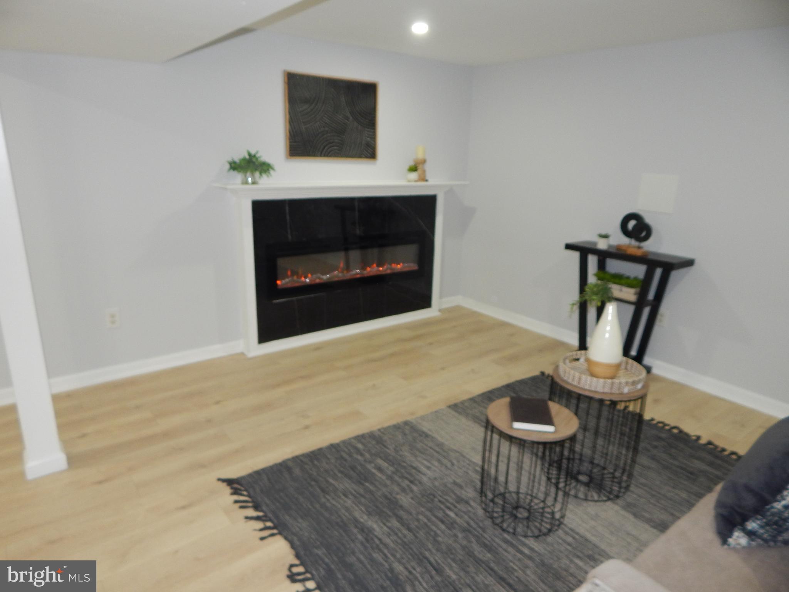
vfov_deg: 61.1
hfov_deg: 76.4
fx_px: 501
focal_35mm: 22
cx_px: 394
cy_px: 296
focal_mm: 4
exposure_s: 1/30
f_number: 3
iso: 200
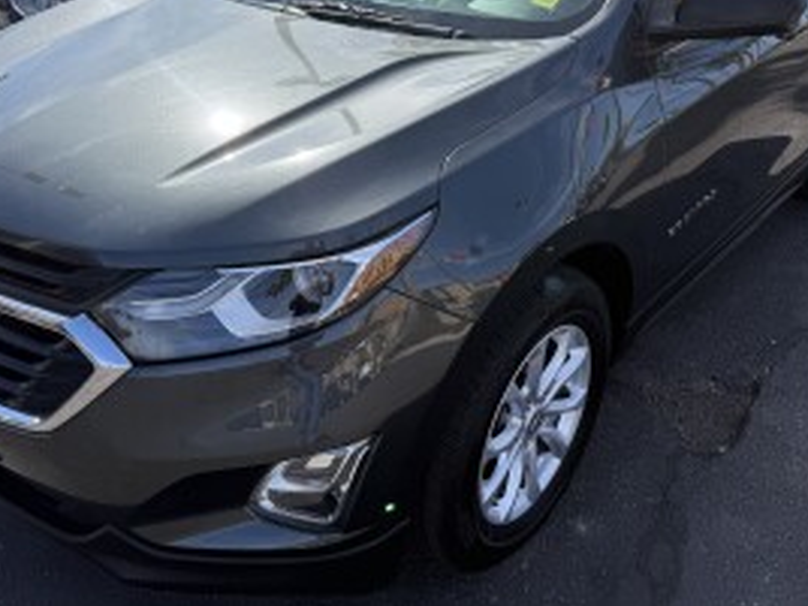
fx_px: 770
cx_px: 393
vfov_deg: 42.3
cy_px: 197
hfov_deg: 55.3
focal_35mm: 33
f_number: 1.78
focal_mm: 6.76
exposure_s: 1/2907
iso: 80
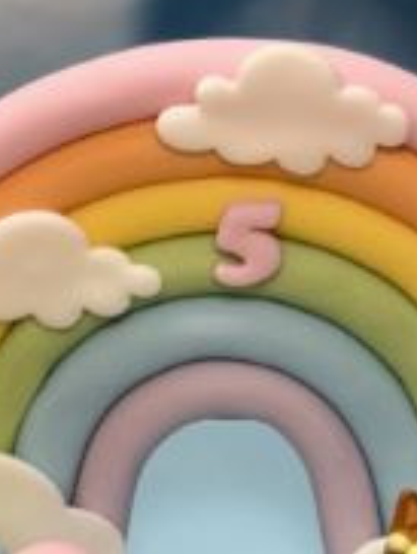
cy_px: 898
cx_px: 207
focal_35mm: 202
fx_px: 3237
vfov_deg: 9.4
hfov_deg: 7.4
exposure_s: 1/50
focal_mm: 6.76
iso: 50
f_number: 1.78
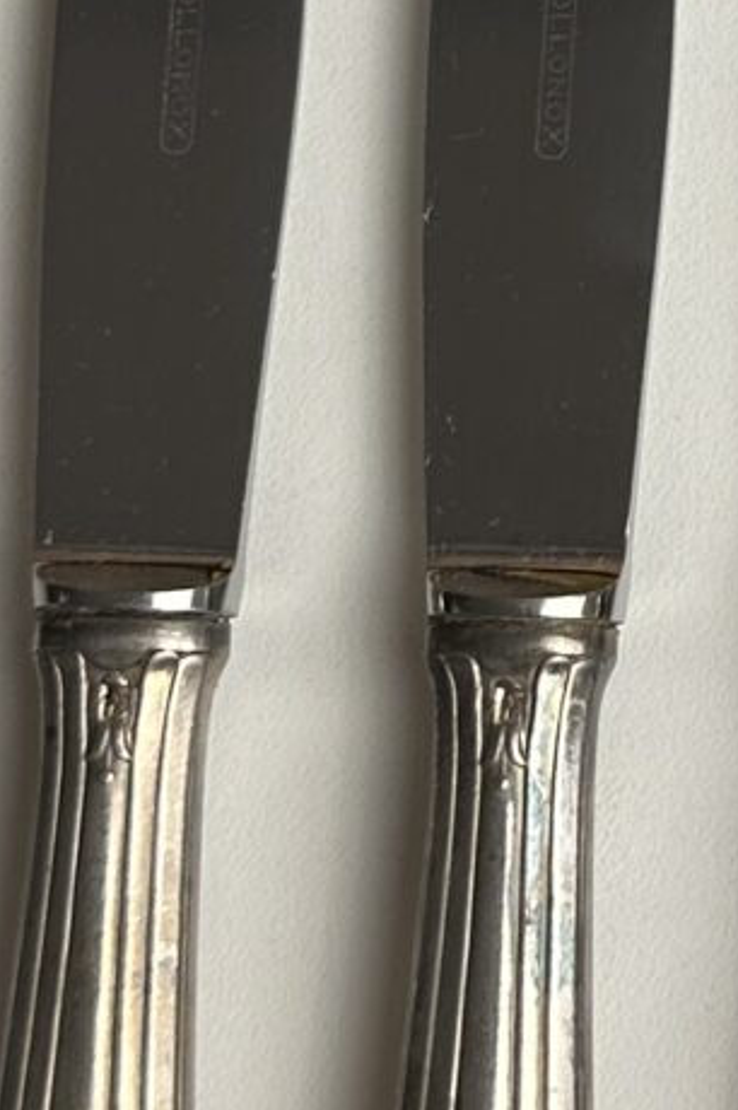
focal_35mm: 139
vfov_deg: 14.5
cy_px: -65
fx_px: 4280
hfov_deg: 9.5
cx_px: 1175
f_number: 1.78
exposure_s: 1/100
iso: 80
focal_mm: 6.86
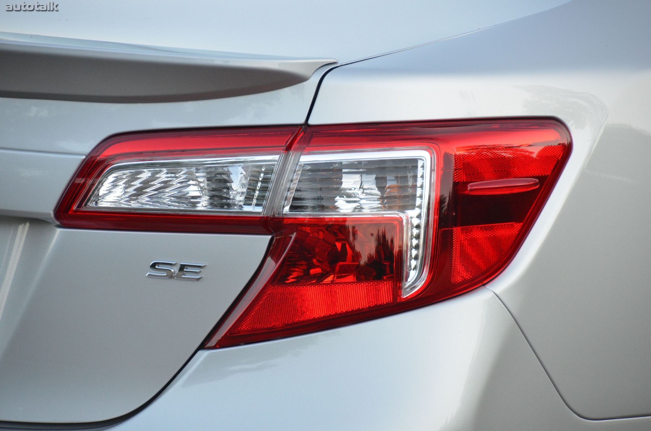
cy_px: 216
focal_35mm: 300
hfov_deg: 6.9
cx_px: 326
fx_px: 5414
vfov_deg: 4.6
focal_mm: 200
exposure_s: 1/500
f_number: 5.6
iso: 1250
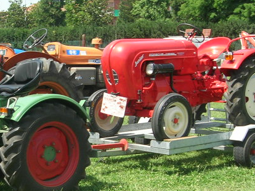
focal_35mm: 94
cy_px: 124
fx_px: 692
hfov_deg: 20.7
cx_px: 56
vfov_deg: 15.7
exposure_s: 1/254
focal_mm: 7.8
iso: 64
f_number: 4.8
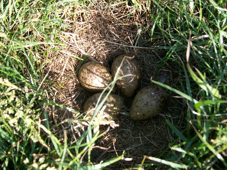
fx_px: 223
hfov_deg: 54.0
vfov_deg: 41.8
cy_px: 85
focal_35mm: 34
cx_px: 114
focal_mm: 6.1
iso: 64
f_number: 2.7
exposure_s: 1/250
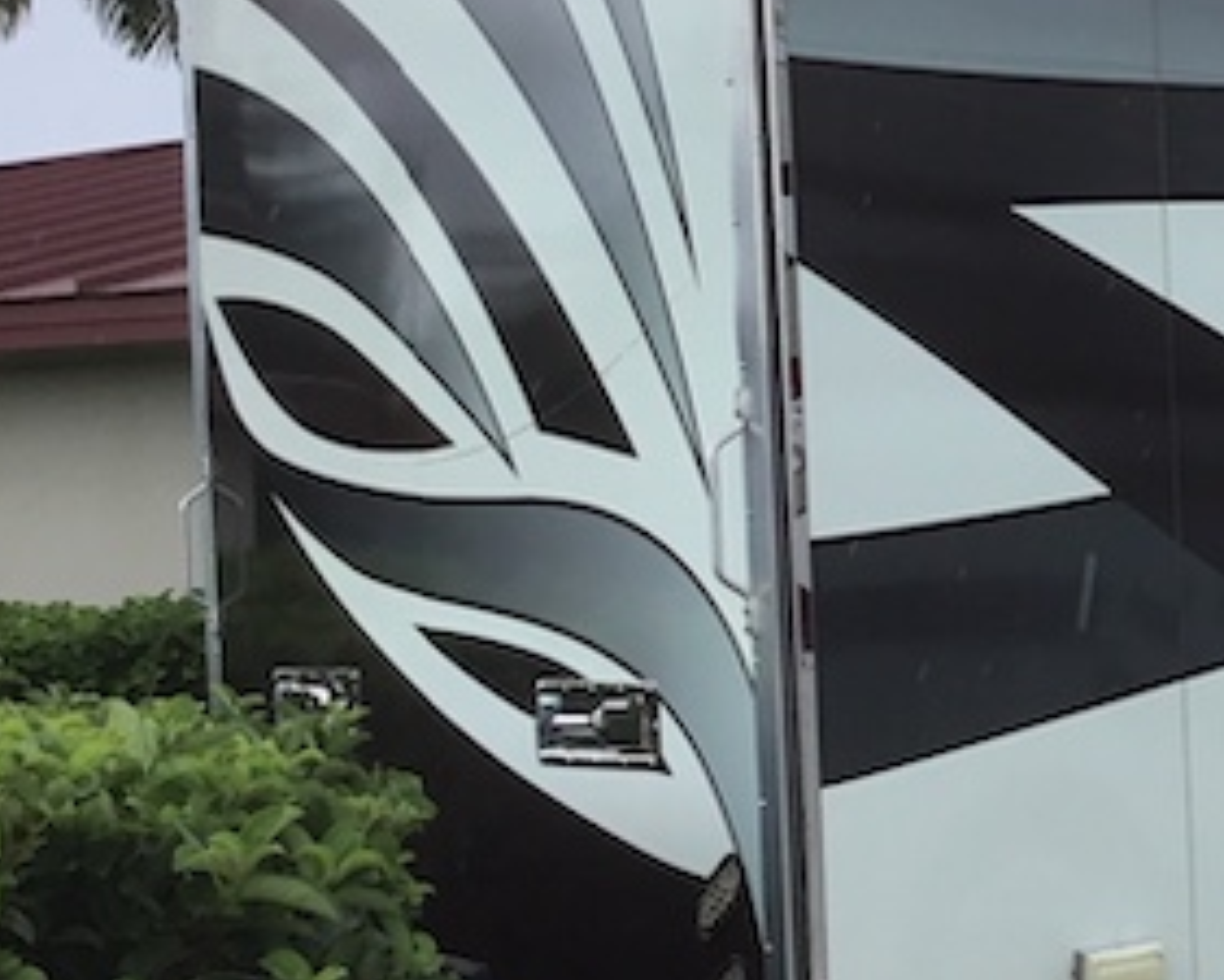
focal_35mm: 86
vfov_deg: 17.9
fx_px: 3116
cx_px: 1712
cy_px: 592
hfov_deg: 19.9
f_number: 2.4
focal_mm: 3.3
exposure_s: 1/590
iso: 25
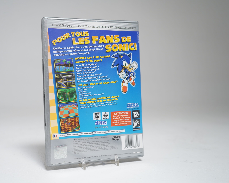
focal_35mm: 42
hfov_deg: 43.6
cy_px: 93
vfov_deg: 35.7
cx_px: 92
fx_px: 285
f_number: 5
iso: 640
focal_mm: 36
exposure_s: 1/40
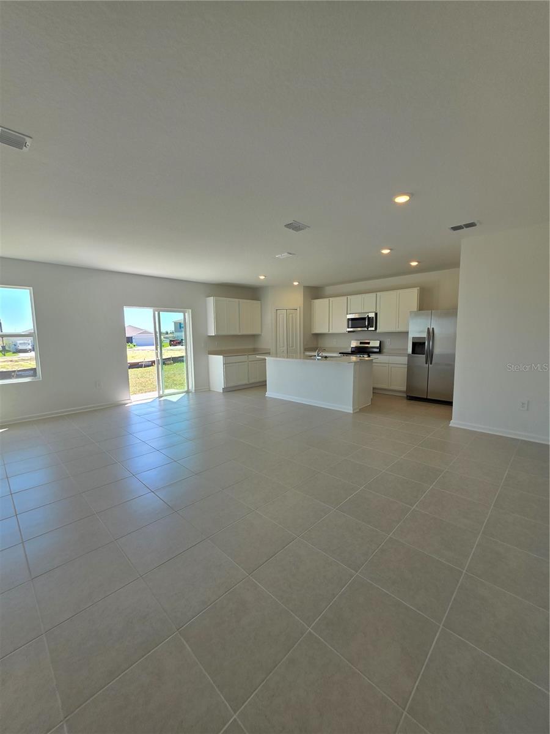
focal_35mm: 13
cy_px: 367
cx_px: 275
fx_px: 275
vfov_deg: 106.2
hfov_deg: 89.9
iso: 40
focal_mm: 2.2
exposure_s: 1/263
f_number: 1.9
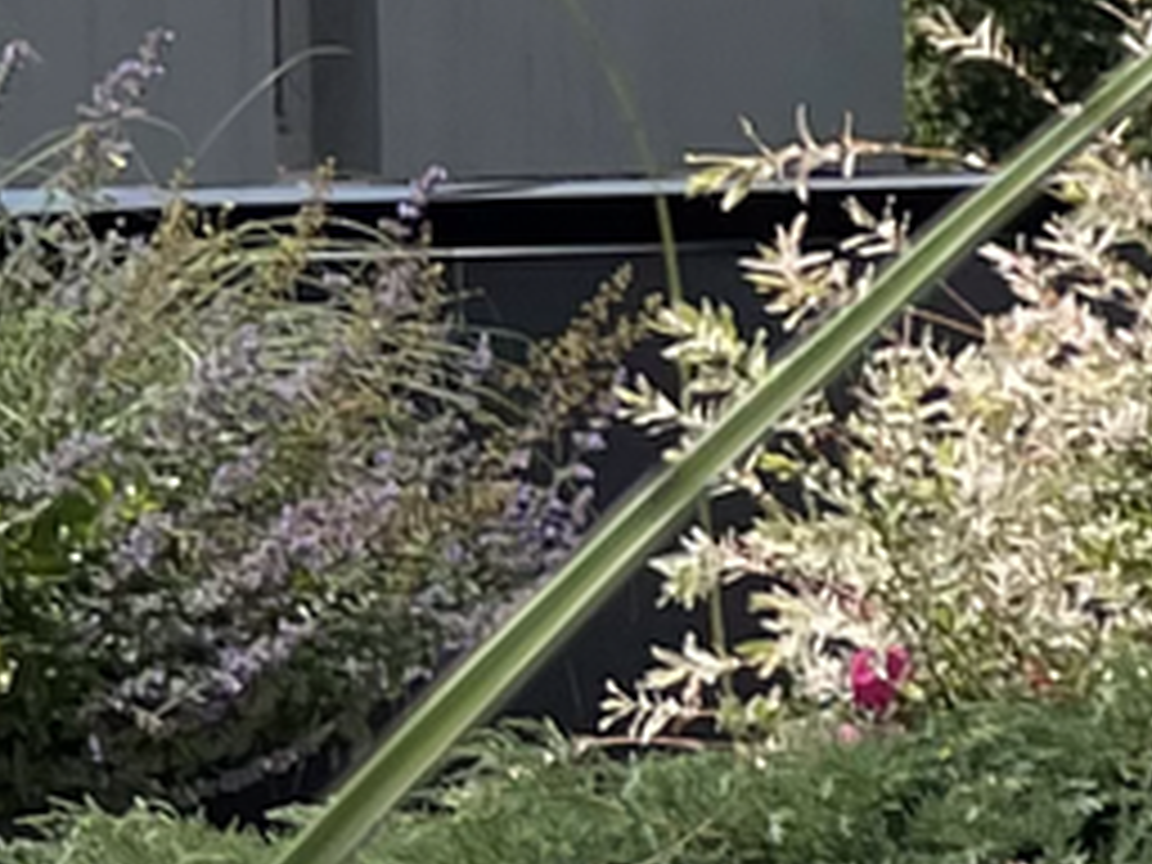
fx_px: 6756
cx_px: 3928
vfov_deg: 7.3
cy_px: 252
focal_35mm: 203
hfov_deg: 7.8
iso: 32
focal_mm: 5.1
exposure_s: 1/3922
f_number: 1.6
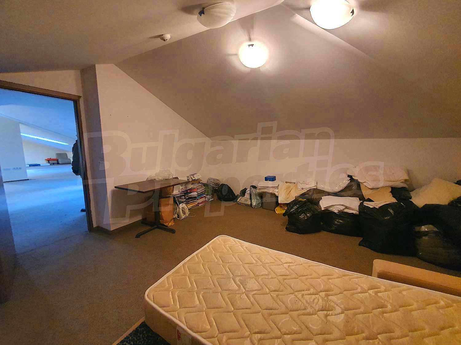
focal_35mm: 13
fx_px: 173
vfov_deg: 89.9
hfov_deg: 106.2
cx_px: 230
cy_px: 172
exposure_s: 1/25
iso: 640
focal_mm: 1.8
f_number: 2.2
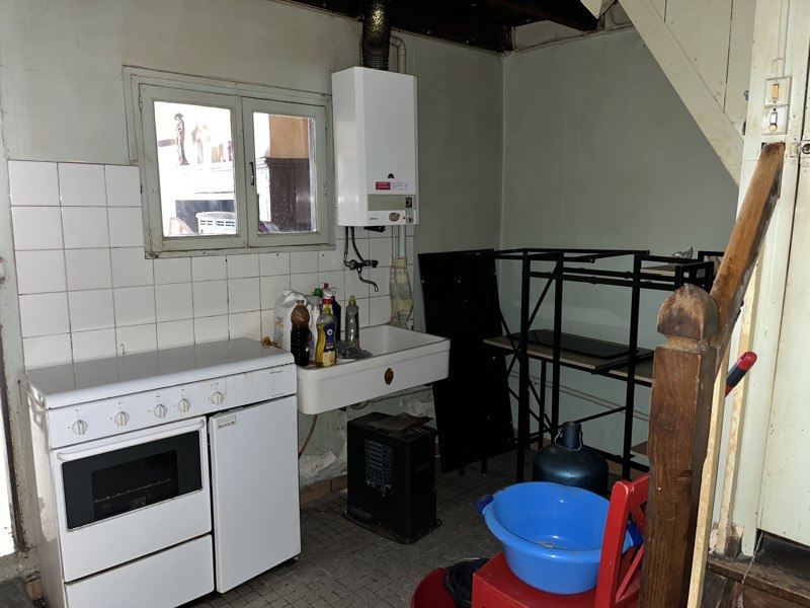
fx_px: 608
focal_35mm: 26
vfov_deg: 53.1
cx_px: 405
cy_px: 304
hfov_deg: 67.3
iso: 100
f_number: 1.6
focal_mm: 5.1
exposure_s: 1/4
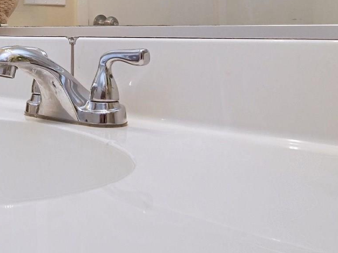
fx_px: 547
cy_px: -7
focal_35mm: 56
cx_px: 23
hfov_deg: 32.4
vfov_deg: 24.7
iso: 400
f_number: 4
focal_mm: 7
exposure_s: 1/160
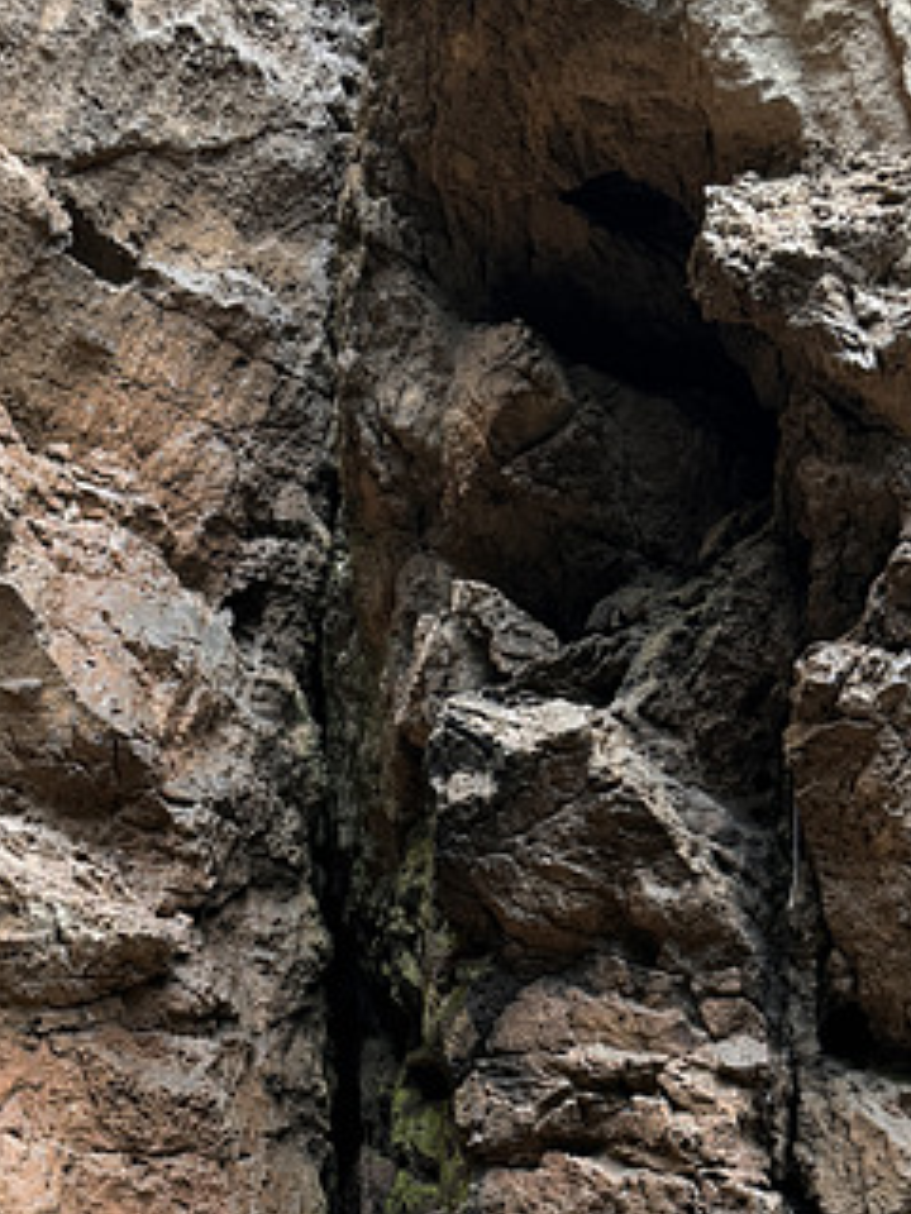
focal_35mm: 57
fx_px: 2000
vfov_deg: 31.9
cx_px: 61
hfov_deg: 24.8
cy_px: 1127
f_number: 1.78
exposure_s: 1/121
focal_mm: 6.86
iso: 64
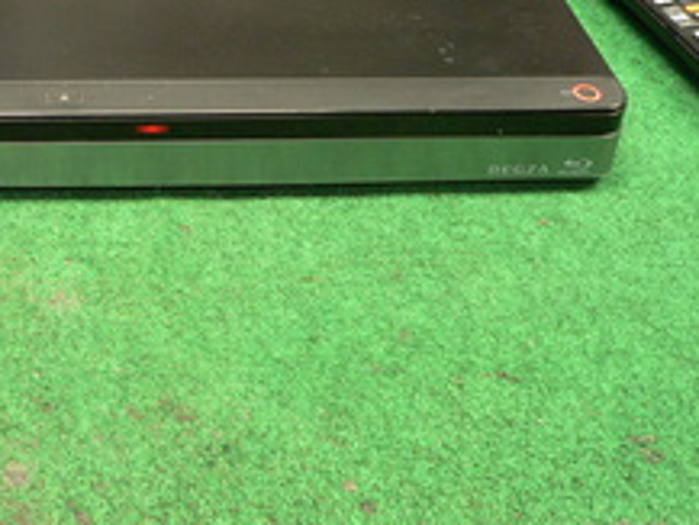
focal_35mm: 63
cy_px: 101
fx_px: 1273
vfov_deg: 23.0
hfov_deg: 30.0
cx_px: 142
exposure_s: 1/8
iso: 200
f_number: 2.8
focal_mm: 6
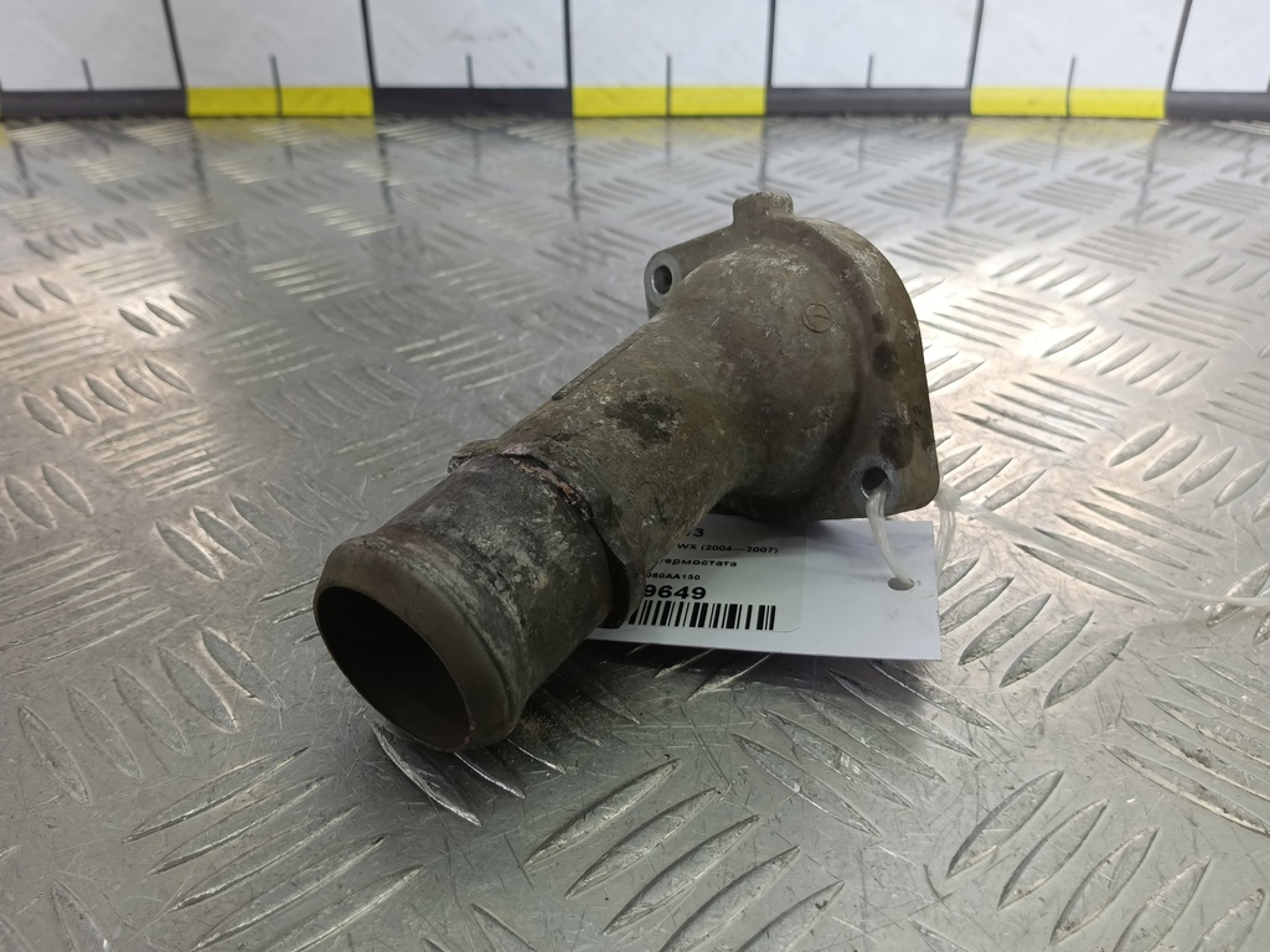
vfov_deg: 51.4
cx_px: 635
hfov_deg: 65.3
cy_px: 476
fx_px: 991
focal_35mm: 27
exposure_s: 1/100
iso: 125
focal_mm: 4.11
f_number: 1.6
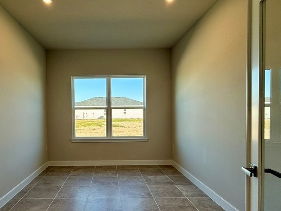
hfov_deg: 70.7
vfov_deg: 56.7
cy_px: 117
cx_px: 111
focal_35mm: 24
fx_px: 195
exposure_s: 1/153
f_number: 2.2
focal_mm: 2.22
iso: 64
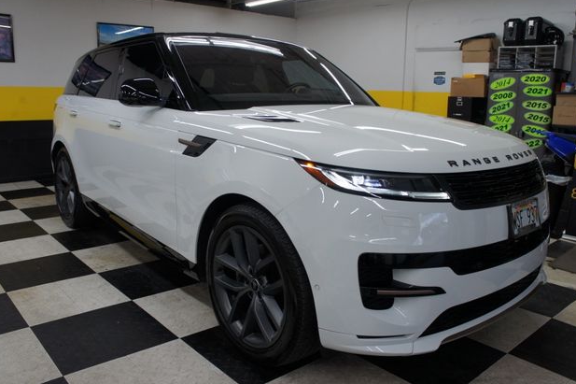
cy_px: 187
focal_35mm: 28
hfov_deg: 65.5
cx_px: 289
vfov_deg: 46.4
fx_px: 448
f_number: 4.5
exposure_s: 1/40
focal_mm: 18
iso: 200
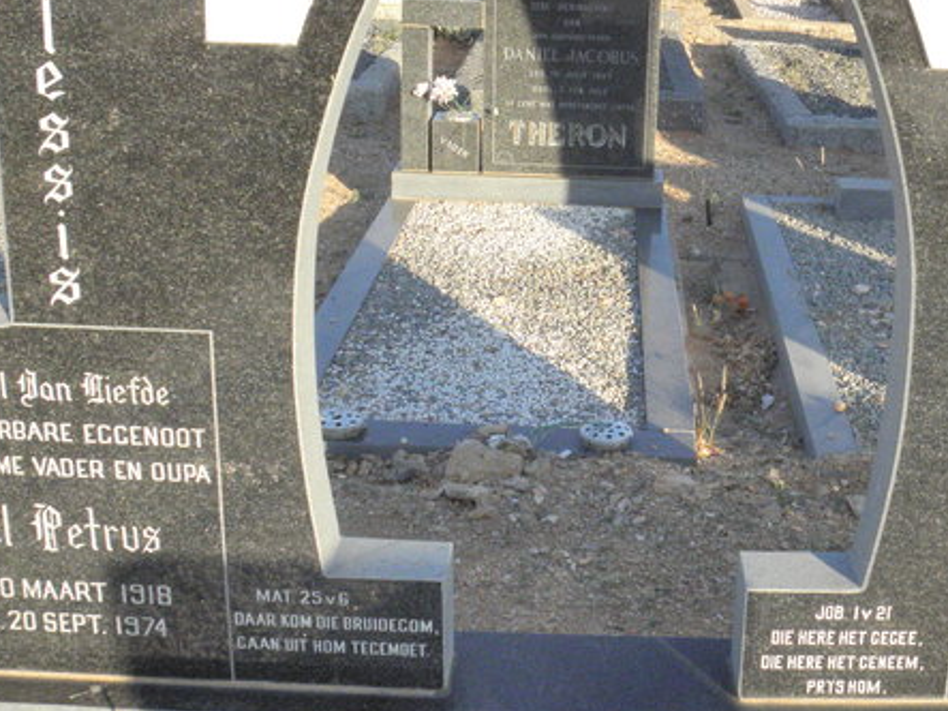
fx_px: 1287
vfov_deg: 30.5
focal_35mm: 47
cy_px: 197
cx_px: 621
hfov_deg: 40.0
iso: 200
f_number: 6.3
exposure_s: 1/320
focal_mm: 4.6
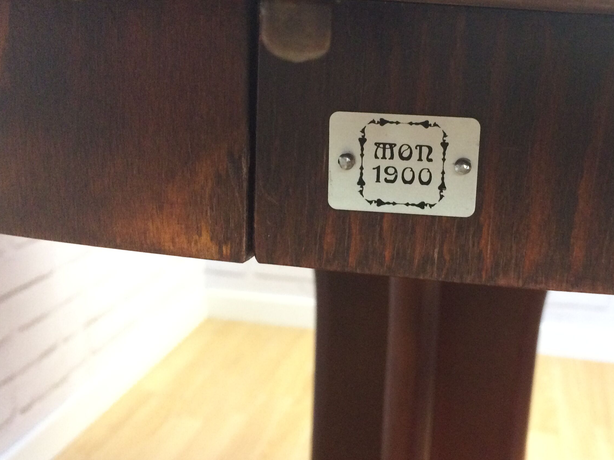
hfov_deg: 44.4
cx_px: 390
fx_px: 745
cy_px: 215
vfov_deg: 34.3
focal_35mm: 42
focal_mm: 4.15
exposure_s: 1/33
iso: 200
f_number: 2.2
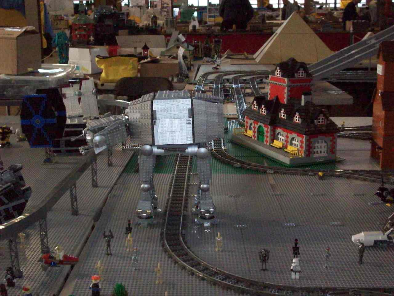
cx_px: 197
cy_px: 148
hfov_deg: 35.5
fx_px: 615
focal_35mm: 54
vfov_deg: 27.0
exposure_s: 1/161
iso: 800
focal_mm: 9
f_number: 3.4
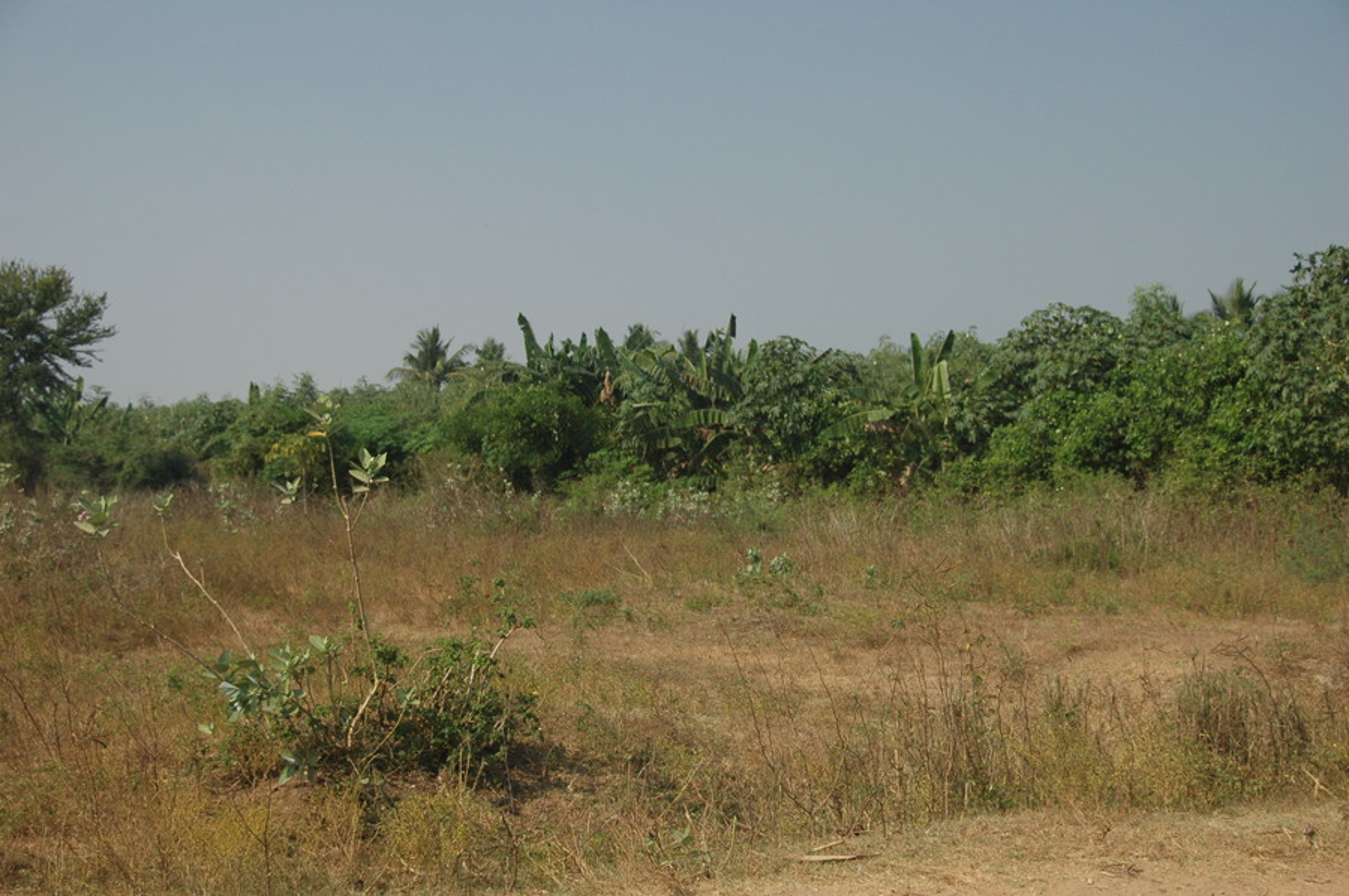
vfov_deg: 23.7
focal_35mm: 57
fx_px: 2134
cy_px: 448
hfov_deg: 35.1
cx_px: 674
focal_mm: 38
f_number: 5.6
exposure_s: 1/320
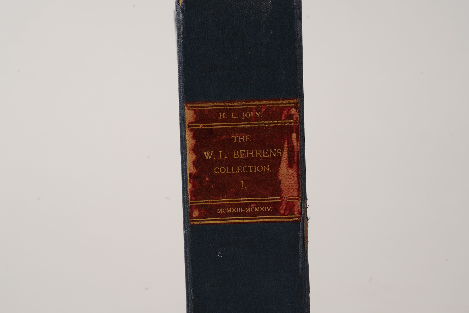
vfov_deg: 13.6
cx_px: 234
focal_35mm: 101
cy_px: 156
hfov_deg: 20.2
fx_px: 1316
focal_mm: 101
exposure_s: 1/125
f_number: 14
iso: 500
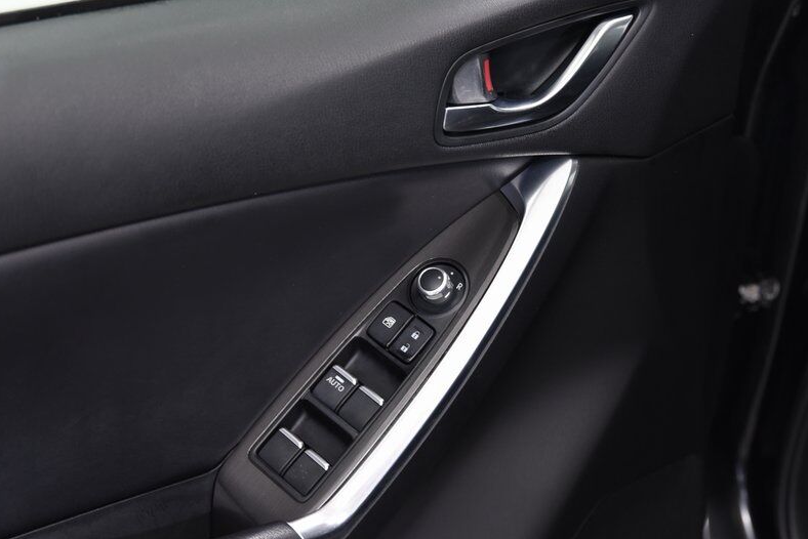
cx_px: 401
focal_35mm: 65
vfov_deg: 20.9
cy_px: 235
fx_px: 1459
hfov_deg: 30.9
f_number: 4.5
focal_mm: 50
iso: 1250
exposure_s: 1/20
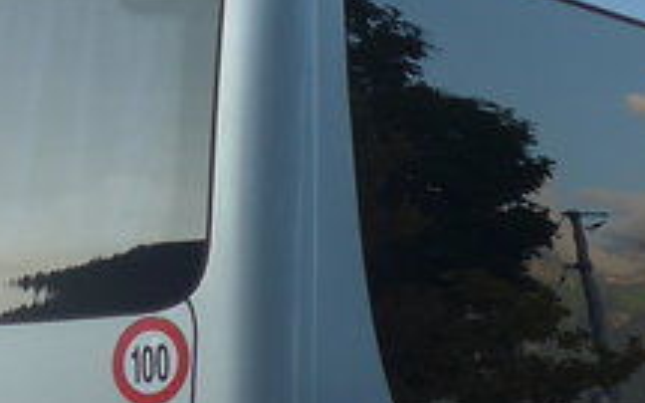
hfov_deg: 8.6
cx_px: 90
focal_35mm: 242
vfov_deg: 5.4
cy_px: 260
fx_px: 4254
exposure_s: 1/320
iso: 80
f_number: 2.8
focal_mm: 8.4
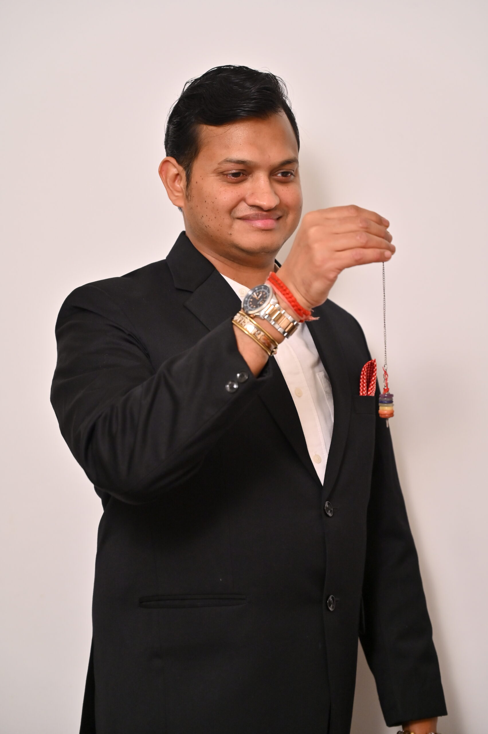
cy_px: 367
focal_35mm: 70
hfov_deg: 19.4
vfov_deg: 28.9
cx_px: 244
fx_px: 1425
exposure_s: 1/250
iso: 640
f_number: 4
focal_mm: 70
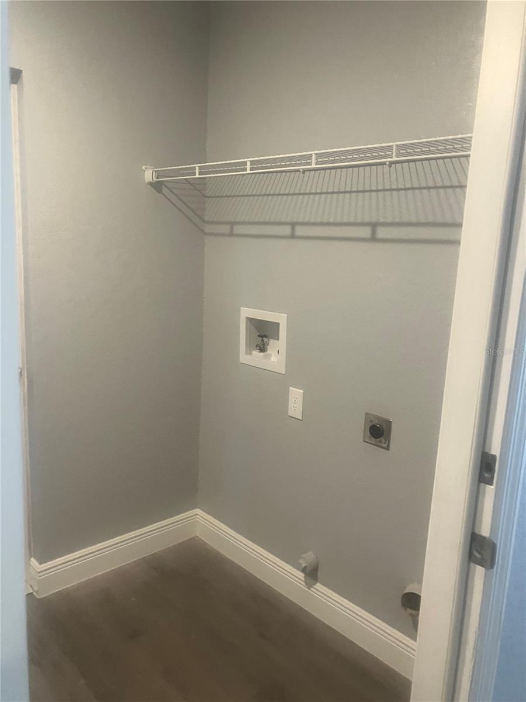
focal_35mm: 28
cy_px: 351
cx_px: 263
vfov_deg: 63.4
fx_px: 567
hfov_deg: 49.7
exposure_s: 1/60
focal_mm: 3.99
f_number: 1.8
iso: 320
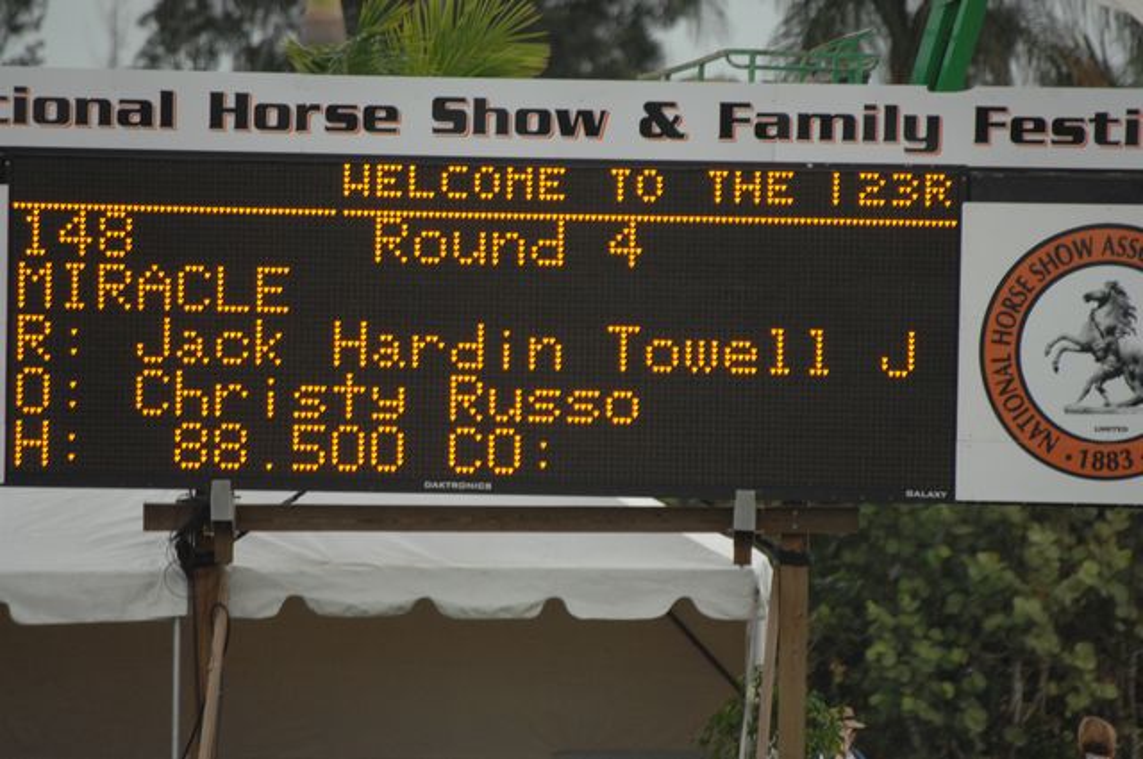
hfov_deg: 2.8
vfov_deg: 1.8
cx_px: 572
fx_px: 23782
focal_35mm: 750
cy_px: 380
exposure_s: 1/500
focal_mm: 500
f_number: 6.3
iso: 500
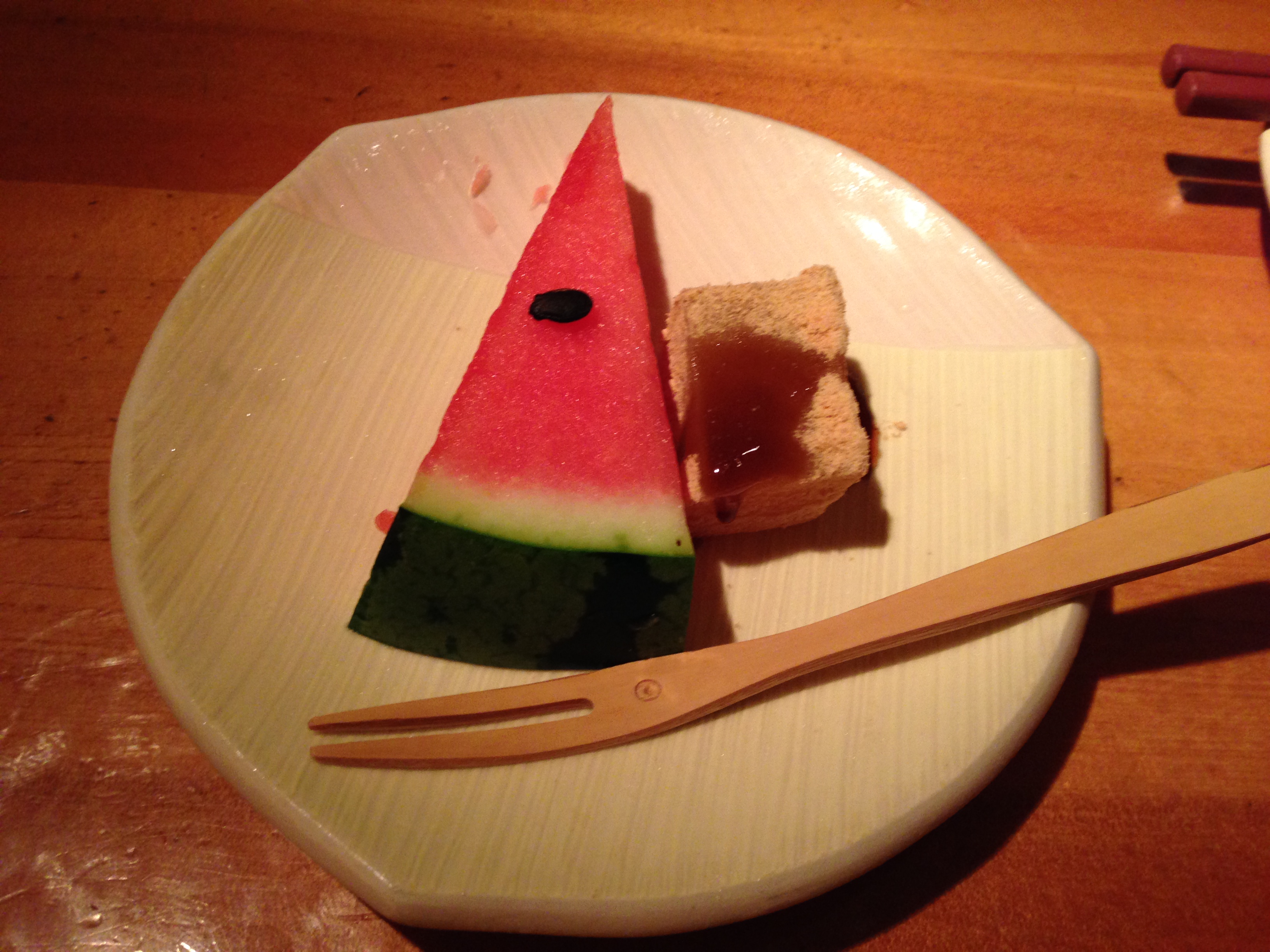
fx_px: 1211
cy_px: 476
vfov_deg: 42.9
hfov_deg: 55.4
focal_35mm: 33
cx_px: 635
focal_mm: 4.12
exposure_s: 1/20
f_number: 2.4
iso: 160
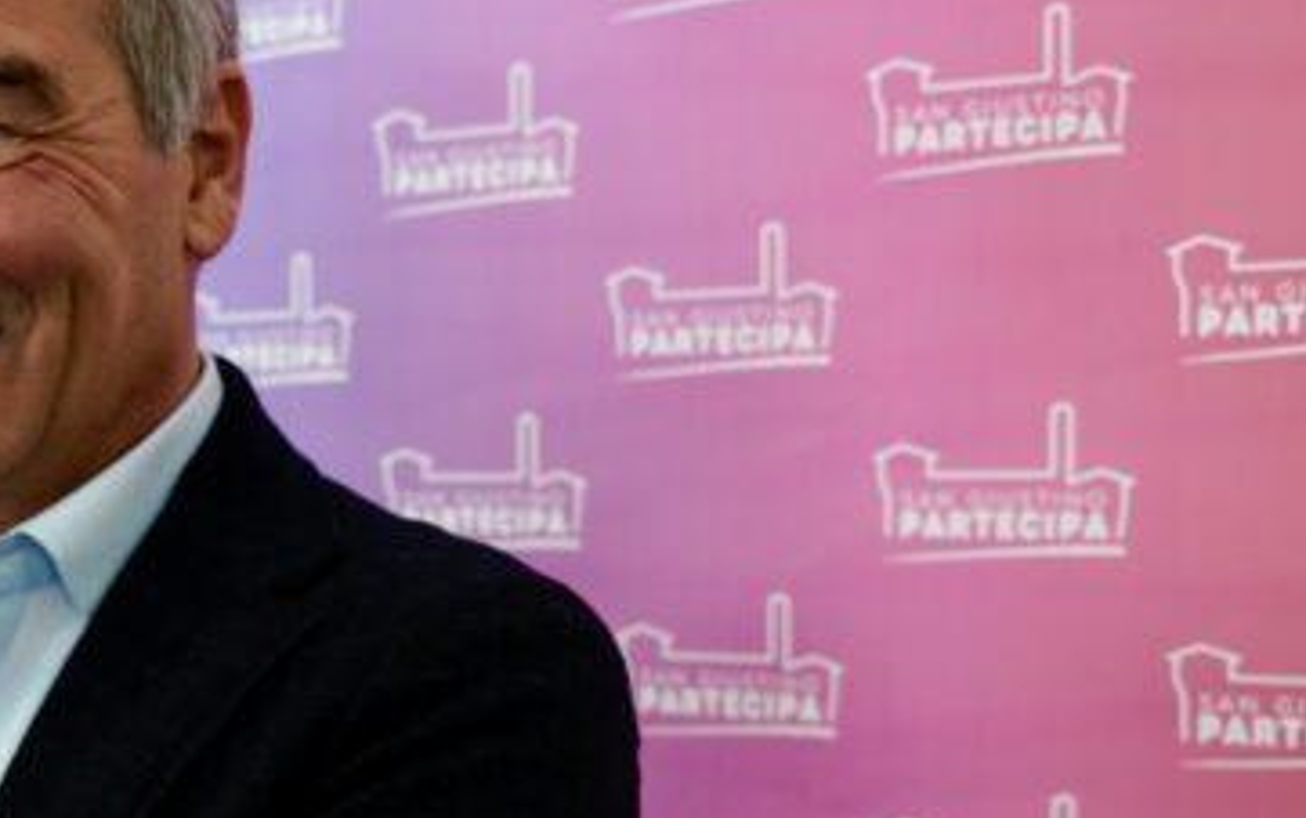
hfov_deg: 29.4
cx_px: 101
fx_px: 2369
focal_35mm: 67
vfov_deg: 19.5
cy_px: 606
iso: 800
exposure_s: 1/160
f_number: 3.2
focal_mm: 30.7
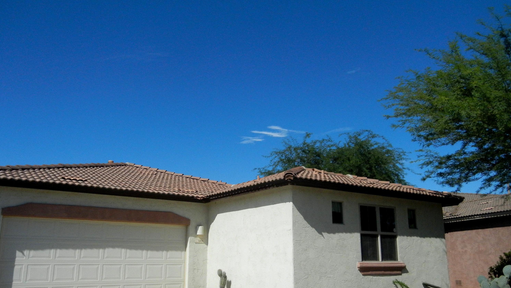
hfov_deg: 59.5
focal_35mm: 33
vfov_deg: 35.6
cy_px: 156
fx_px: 447
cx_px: 254
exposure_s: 1/1835
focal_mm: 5.4
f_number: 7
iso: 400
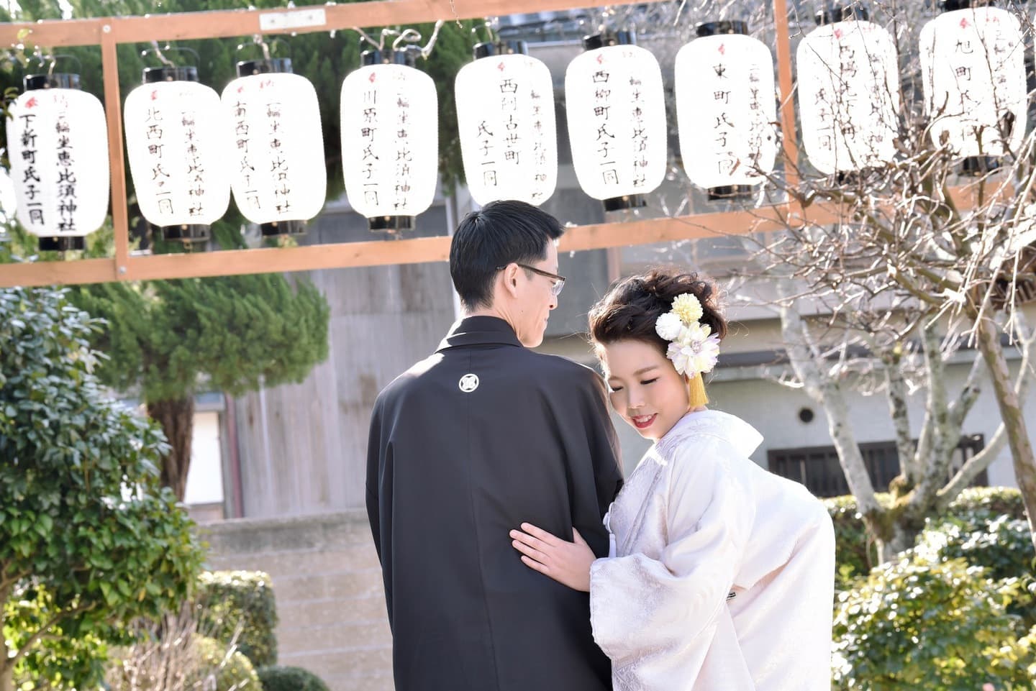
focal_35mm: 130
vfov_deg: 10.6
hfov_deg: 15.8
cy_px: 346
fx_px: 3742
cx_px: 518
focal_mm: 130
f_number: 11
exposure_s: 1/125
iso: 1000
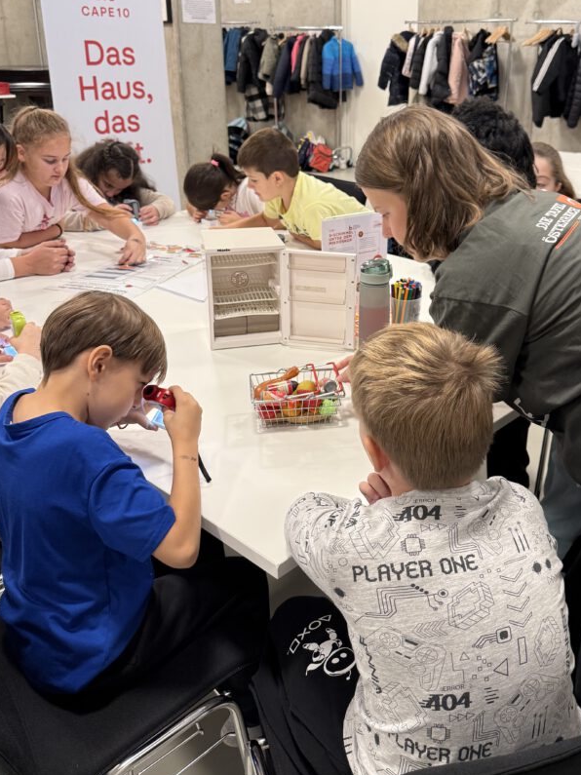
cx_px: 382
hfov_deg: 43.6
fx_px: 716
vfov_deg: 56.3
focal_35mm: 32
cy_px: 306
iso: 160
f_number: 1.78
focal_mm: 6.76
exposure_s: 1/50
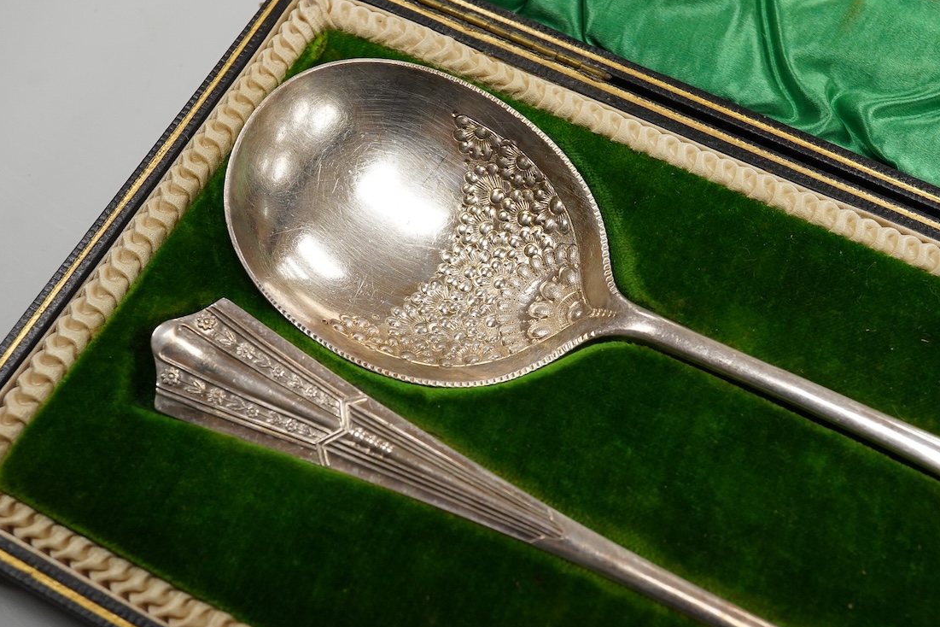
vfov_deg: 29.2
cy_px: 311
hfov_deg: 42.7
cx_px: 479
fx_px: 1201
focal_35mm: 46
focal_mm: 30
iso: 2500
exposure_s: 1/250
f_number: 11
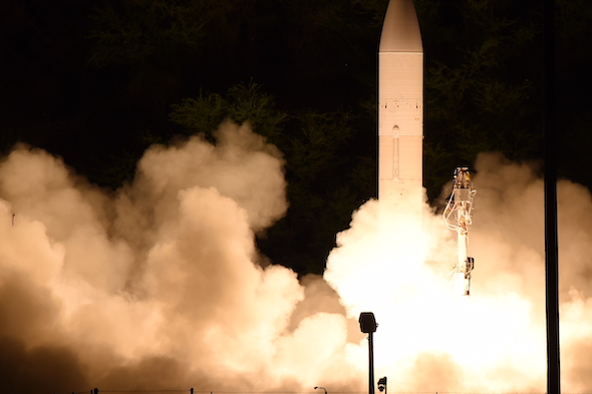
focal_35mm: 671
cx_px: 383
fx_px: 11030
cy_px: 159
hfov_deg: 3.1
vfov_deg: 2.0
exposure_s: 1/1000
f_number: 9
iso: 200
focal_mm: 330
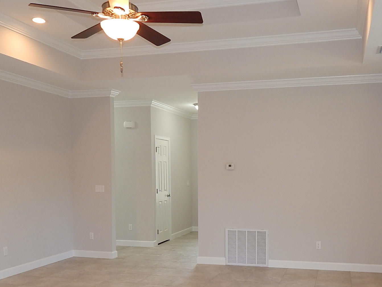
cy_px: 202
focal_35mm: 39
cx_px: 237
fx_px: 430
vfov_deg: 36.3
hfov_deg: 47.5
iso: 140
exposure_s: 1/30
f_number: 3
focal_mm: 4
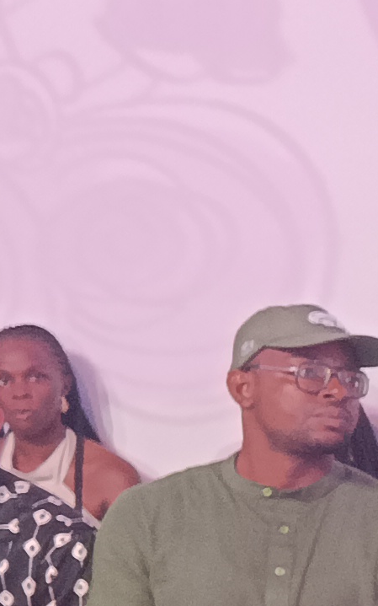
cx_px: -1166
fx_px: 2589
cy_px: 119
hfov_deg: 6.6
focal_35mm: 157
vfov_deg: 13.3
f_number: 1.5
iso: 304
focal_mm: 4.94
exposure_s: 1/101
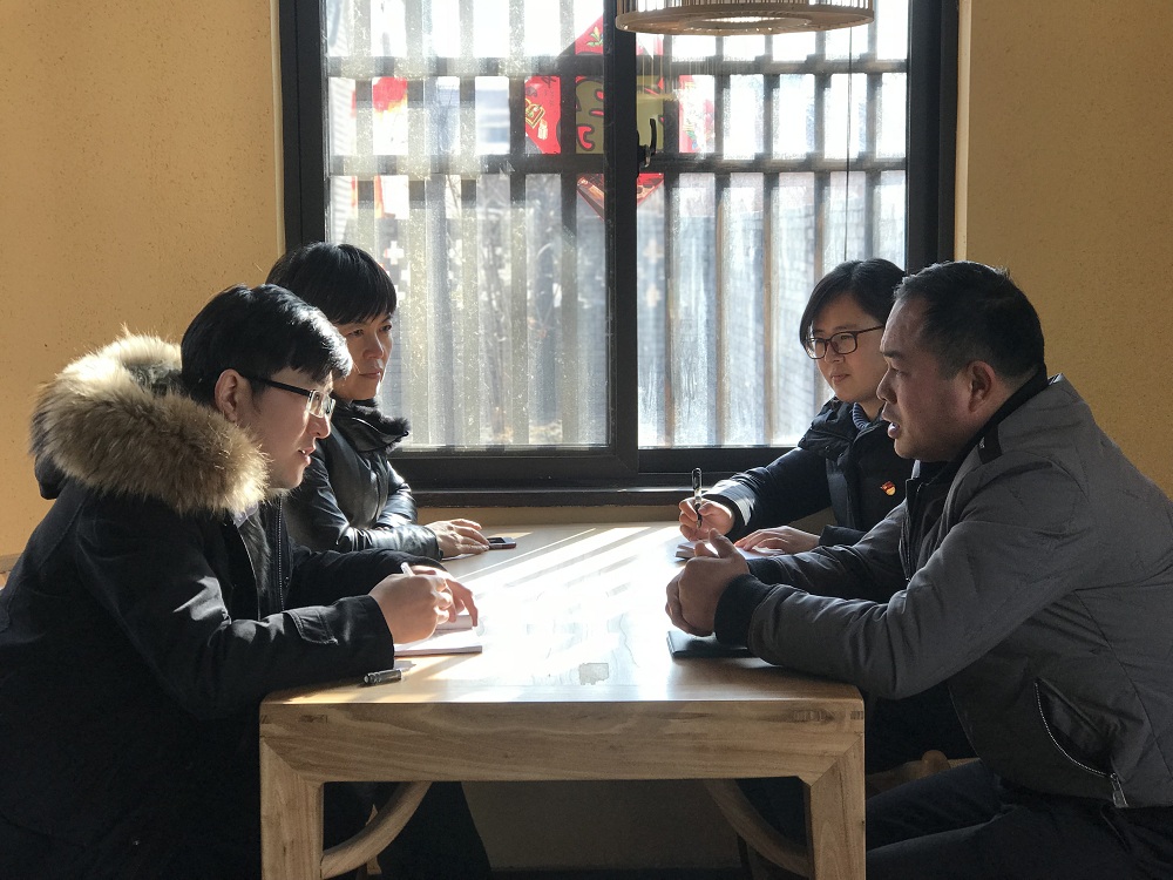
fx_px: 1932
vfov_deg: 25.7
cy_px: 440
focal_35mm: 57
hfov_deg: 33.8
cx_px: 586
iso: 32
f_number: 2.8
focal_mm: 6.6
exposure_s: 1/100
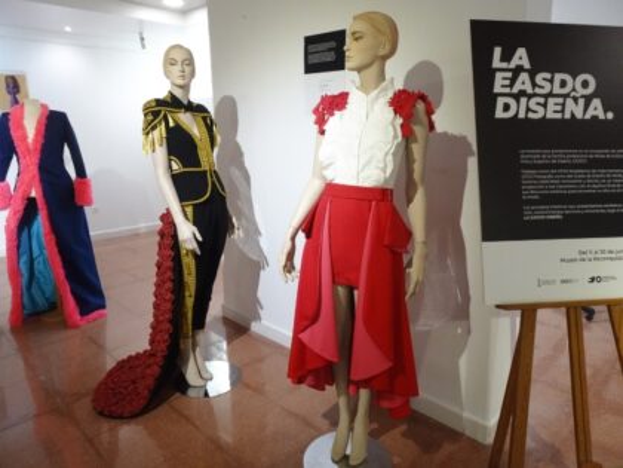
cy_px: 234
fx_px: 432
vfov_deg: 56.8
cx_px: 312
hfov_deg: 71.6
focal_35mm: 24
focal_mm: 4.25
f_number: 3.5
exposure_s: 1/100
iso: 640
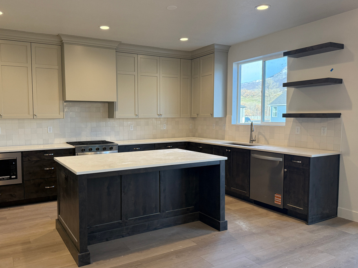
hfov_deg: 63.1
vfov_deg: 49.7
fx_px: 289
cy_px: 136
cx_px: 152
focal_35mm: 28
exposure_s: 1/169
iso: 200
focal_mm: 6.76
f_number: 1.78
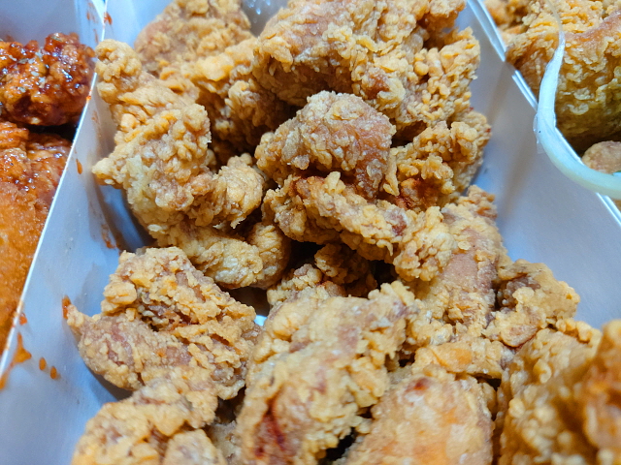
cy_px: 232
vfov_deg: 54.9
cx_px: 310
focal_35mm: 25
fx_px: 448
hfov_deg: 69.4
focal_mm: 4.58
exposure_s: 1/24
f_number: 2
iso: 320
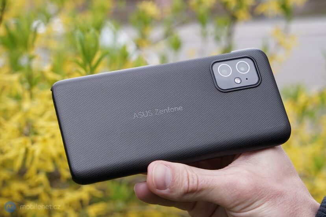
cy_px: 108
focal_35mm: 70
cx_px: 163
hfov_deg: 28.8
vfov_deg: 19.5
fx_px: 634
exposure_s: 1/160
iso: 1000
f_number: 8
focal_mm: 70
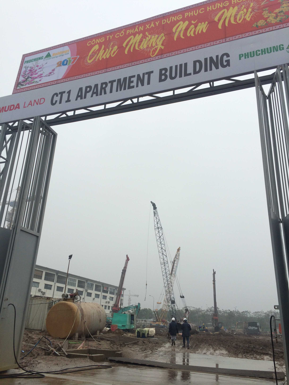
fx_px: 334
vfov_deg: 60.0
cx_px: 144
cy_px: 192
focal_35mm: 30
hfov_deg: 46.8
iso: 32
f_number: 2.2
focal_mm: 4.12
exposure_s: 1/912
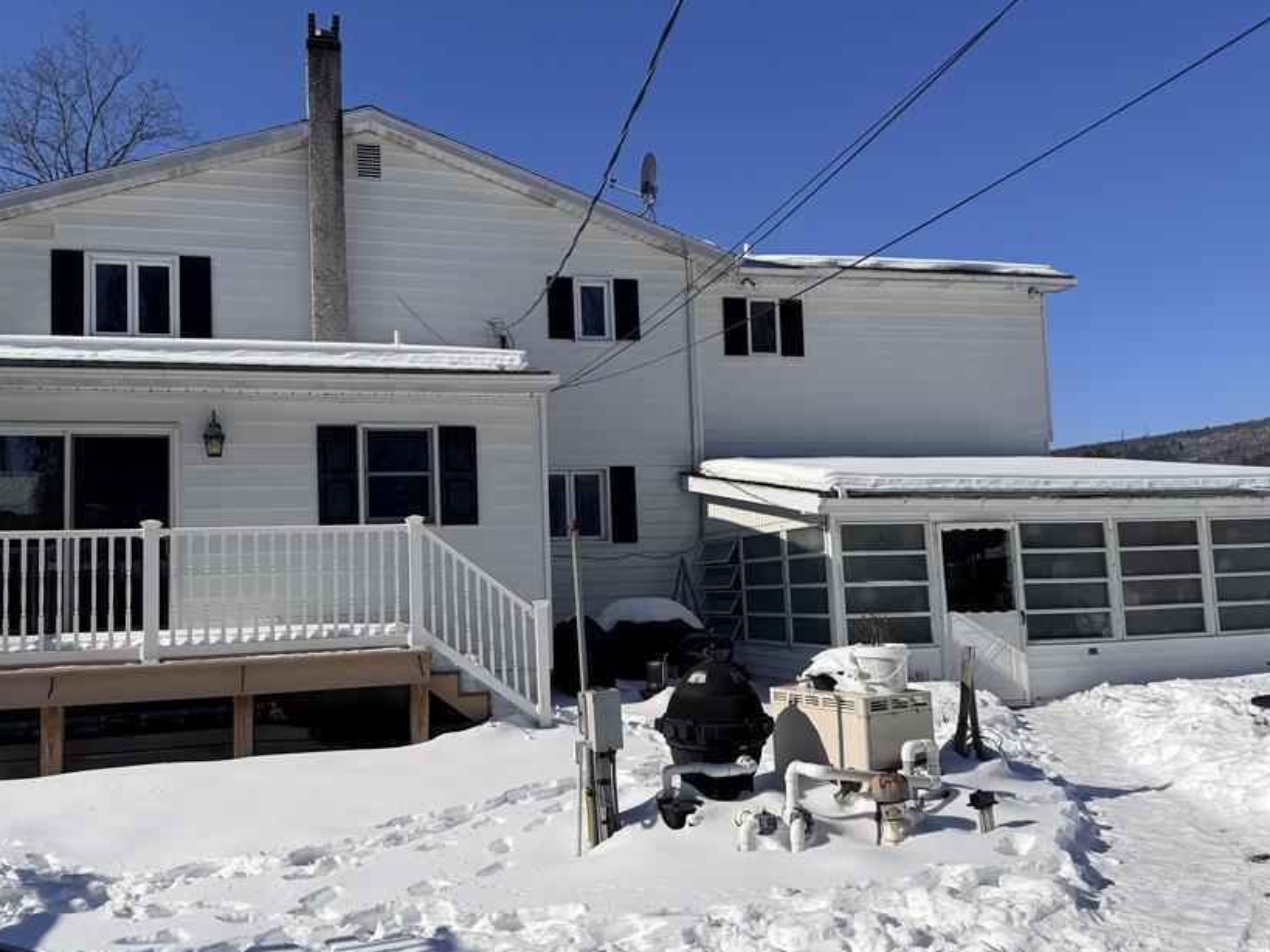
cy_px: 492
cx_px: 606
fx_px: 1100
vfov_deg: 46.8
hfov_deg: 59.9
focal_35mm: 30
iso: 80
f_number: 1.78
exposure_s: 1/14286
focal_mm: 6.76
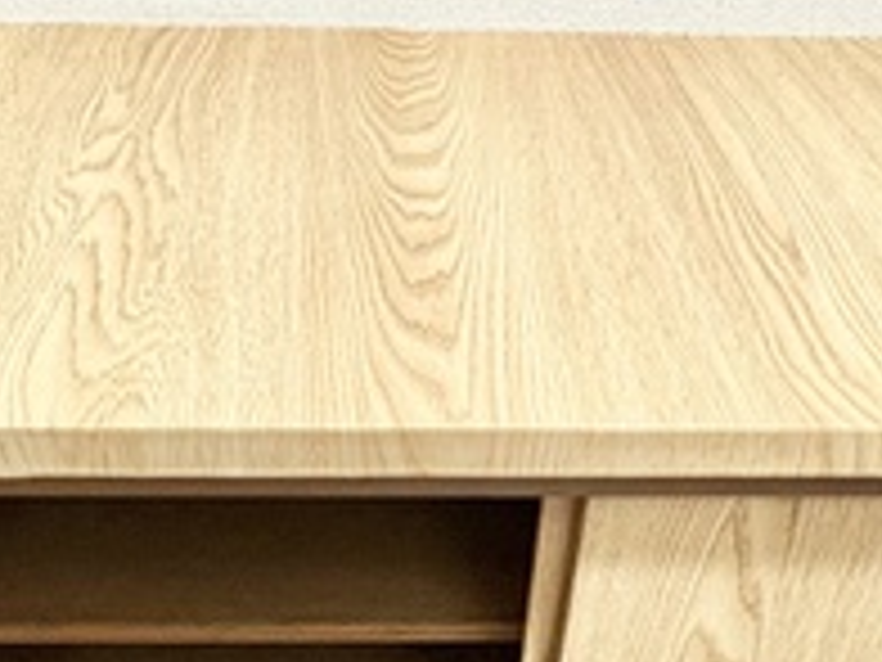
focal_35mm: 50
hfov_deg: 38.2
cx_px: 405
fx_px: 1274
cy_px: 457
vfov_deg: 28.9
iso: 320
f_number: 2.2
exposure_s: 1/60
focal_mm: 2.22
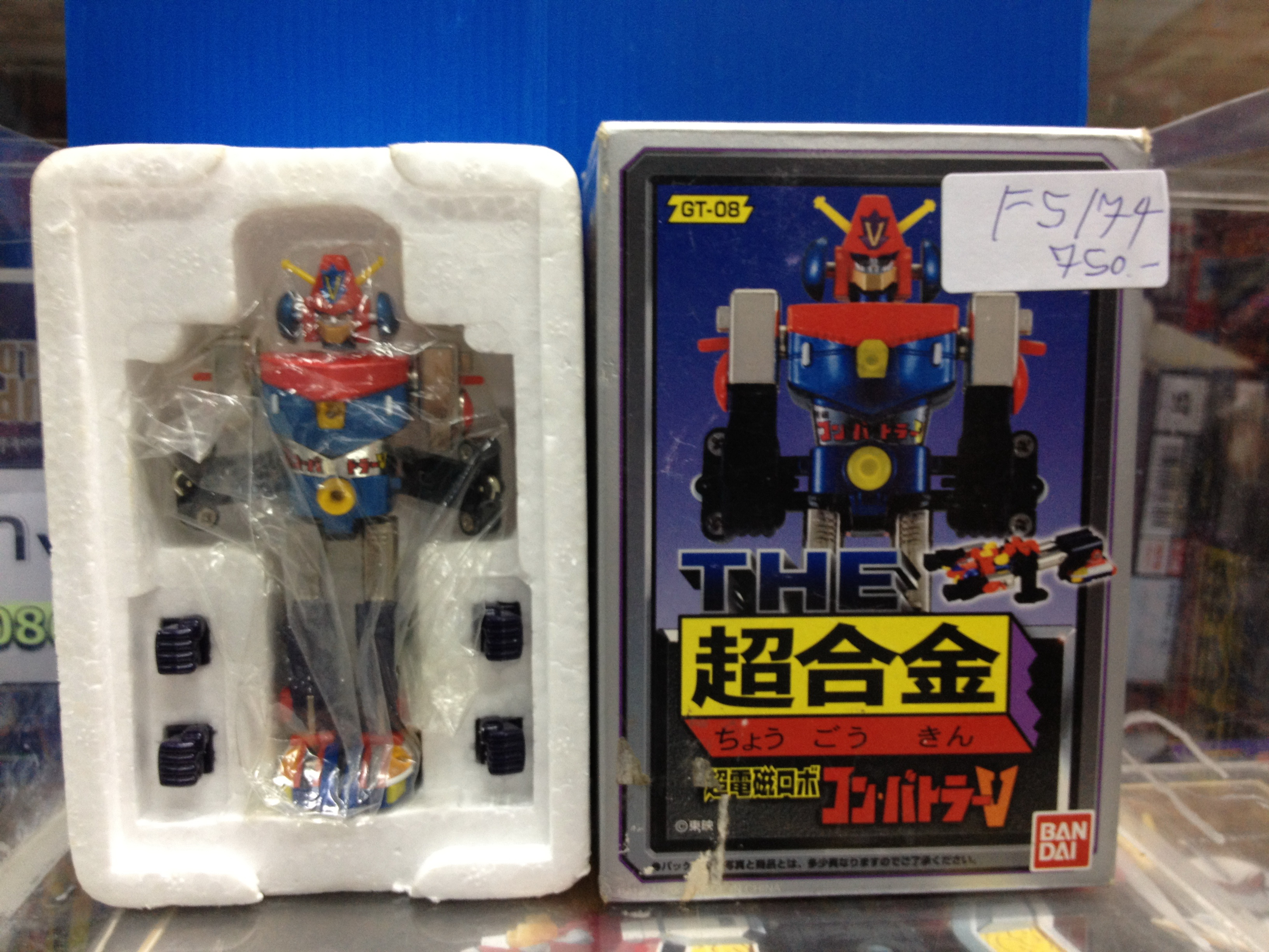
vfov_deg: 40.7
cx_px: 634
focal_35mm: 35
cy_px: 476
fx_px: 1283
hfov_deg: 52.6
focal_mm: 4.28
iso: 100
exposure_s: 1/20
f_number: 2.4
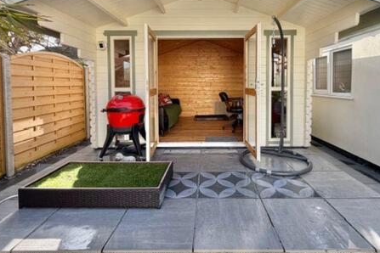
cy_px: 91
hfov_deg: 86.7
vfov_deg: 63.4
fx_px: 201
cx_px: 208
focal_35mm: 19
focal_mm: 2.22
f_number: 2.2
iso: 64
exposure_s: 1/502
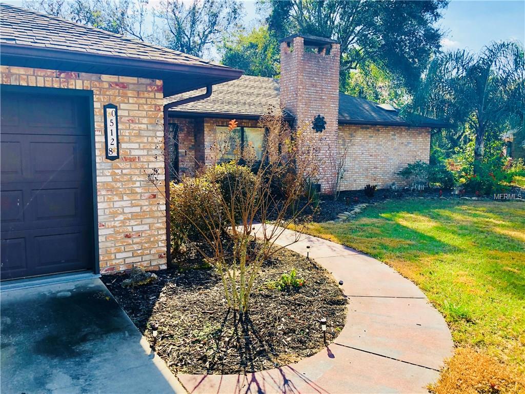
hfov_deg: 63.4
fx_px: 425
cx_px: 262
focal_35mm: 28
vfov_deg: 49.7
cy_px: 197
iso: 20
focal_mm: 4
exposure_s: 1/545
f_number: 1.8
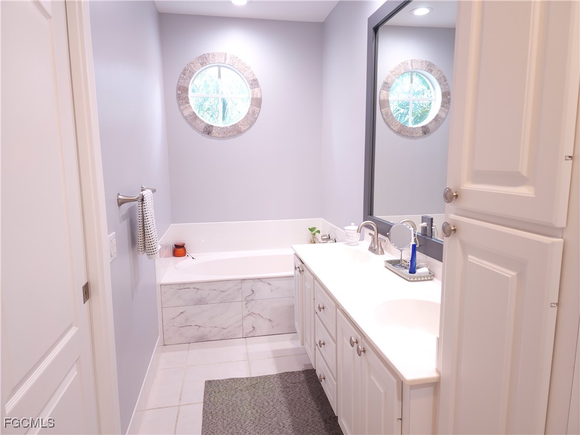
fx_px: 385
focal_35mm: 23
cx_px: 290
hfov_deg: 73.9
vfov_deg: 58.9
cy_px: 218
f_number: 1.8
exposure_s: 1/30
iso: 80
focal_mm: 6.4
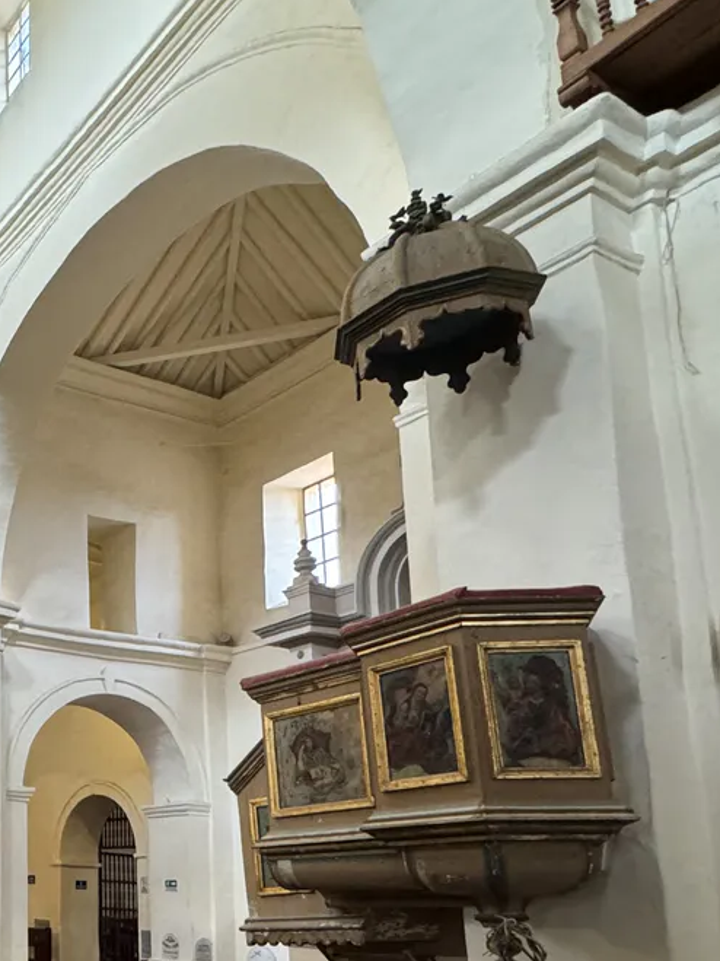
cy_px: 717
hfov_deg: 34.2
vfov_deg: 51.7
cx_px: -130
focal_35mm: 34
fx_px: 943
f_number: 2.2
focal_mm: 2.22
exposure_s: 1/60
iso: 400
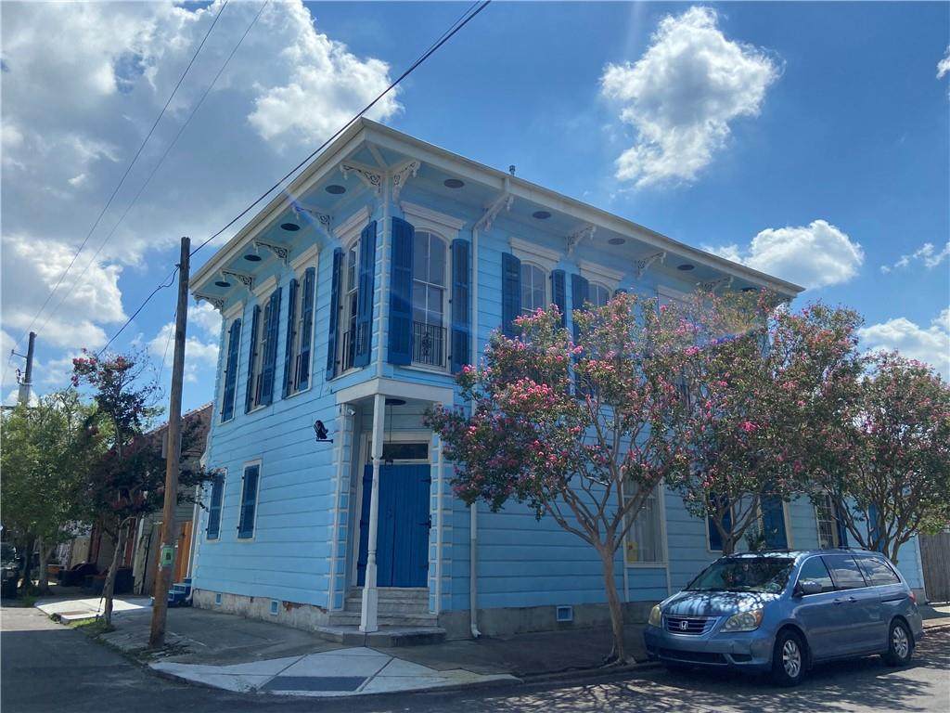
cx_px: 475
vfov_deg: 53.1
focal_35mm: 26
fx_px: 714
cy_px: 356
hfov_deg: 67.3
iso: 32
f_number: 1.8
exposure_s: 1/5236
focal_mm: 4.25
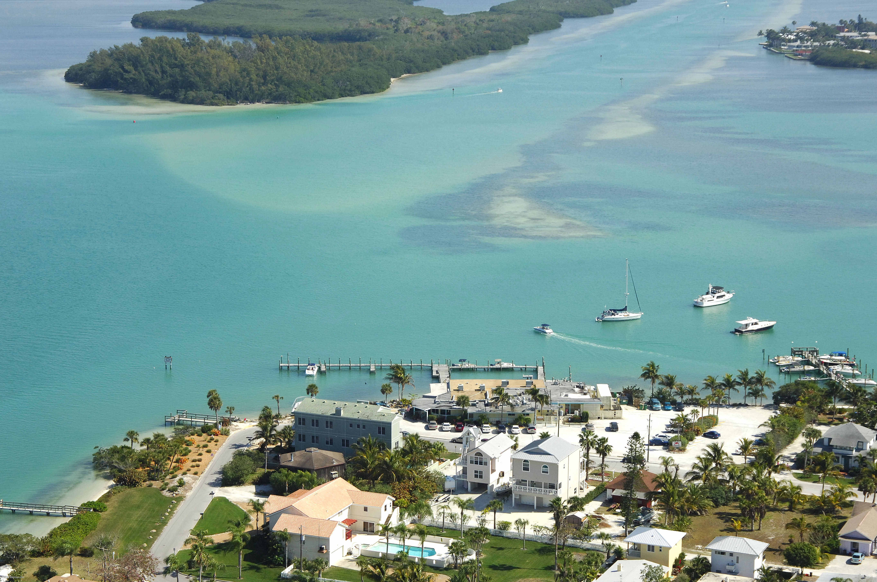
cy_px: 291
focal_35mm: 82
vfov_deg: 16.5
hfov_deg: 24.6
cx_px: 438
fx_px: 2007
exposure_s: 1/1000
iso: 400
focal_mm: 55
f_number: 8.5
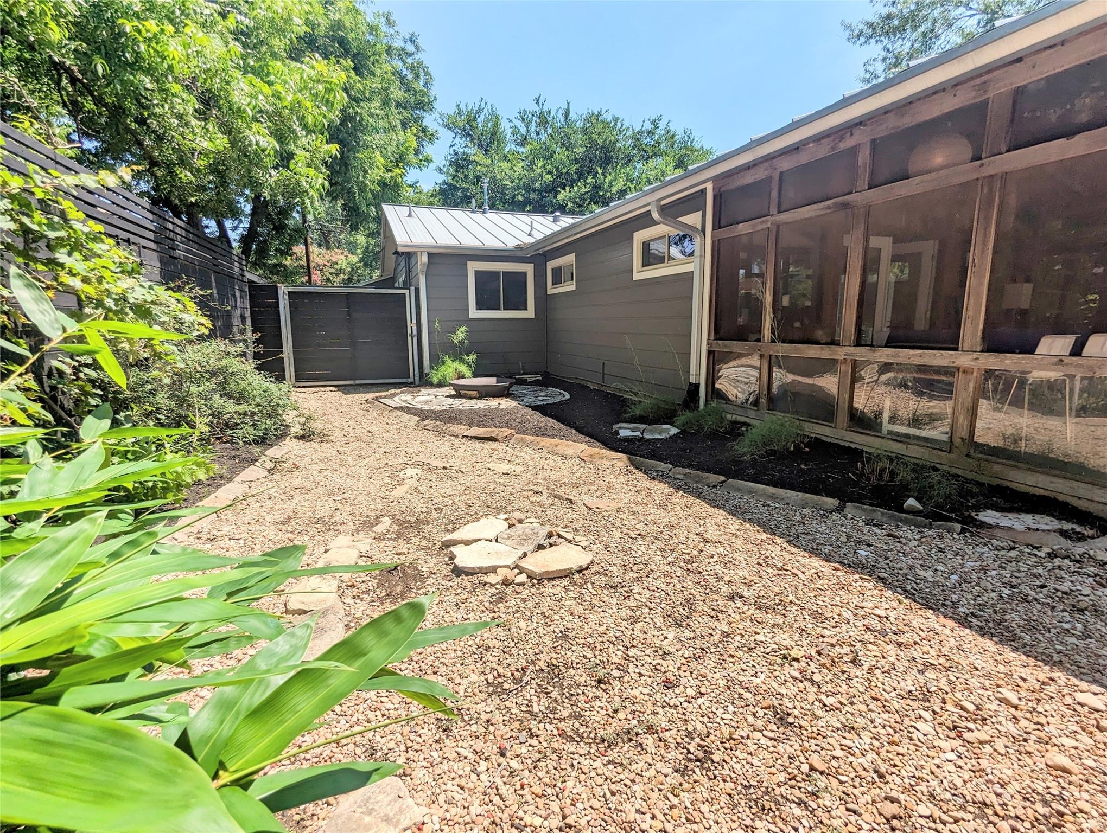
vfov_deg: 78.2
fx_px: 512
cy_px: 416
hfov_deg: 94.4
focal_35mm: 16
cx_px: 554
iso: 47
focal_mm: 2.35
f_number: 2.2
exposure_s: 1/1385
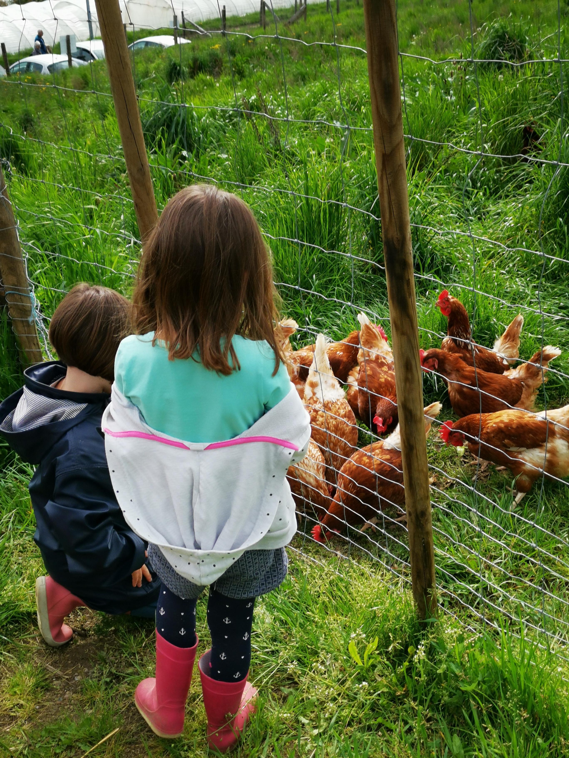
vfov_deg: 41.2
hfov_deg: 31.5
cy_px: 379
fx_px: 1008
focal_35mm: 46
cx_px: 284
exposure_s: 1/1038
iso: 50
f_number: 1.8
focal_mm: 5.58
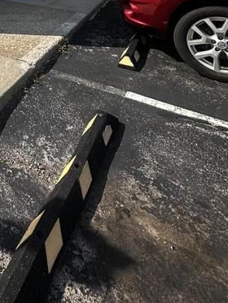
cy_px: -76
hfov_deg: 32.7
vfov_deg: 36.7
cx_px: -45
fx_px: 316
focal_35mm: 36
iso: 50
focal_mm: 2.22
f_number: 2.2
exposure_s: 1/1511
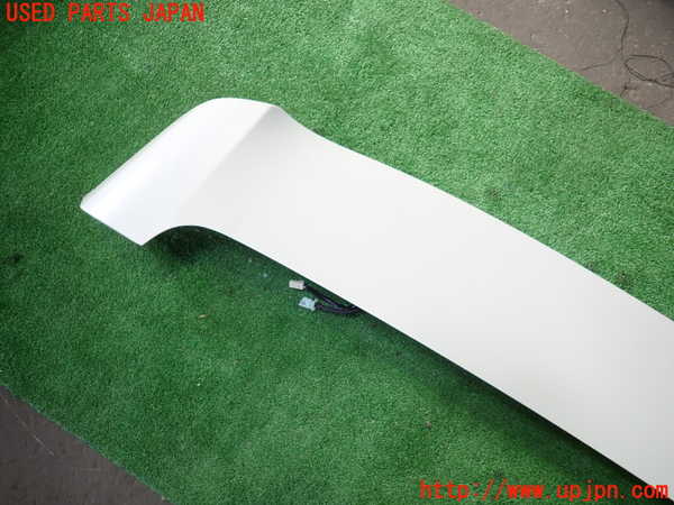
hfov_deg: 69.4
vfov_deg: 54.9
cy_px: 252
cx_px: 337
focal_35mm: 25
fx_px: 487
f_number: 2
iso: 160
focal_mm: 4.5
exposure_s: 1/60
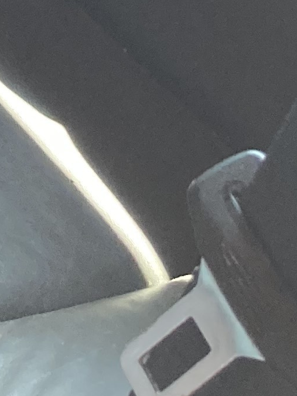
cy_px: -400
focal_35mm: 167
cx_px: -110
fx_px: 1910
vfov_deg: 10.8
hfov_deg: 8.7
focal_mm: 3.99
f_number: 1.8
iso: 125
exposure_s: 1/60
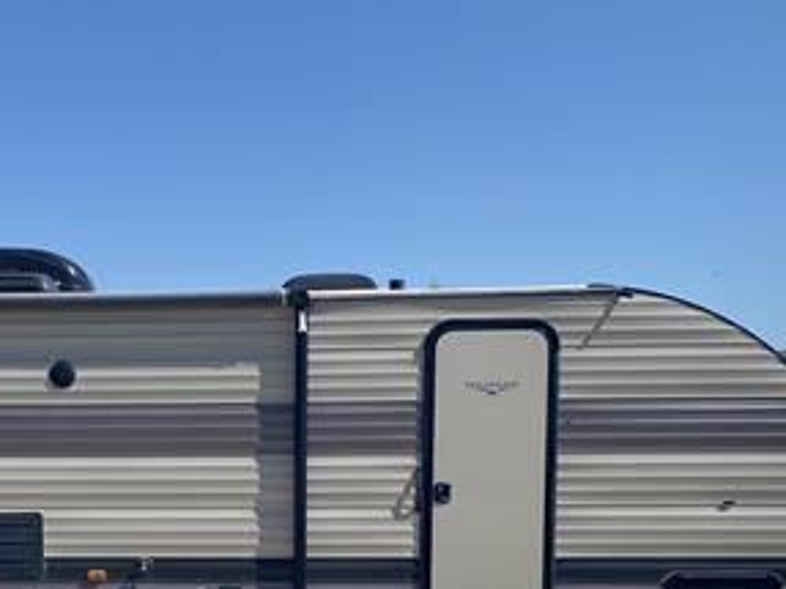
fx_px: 1316
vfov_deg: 23.9
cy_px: 614
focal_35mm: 58
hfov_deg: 32.1
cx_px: 131
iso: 32
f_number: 1.8
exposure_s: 1/5025
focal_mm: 4.25
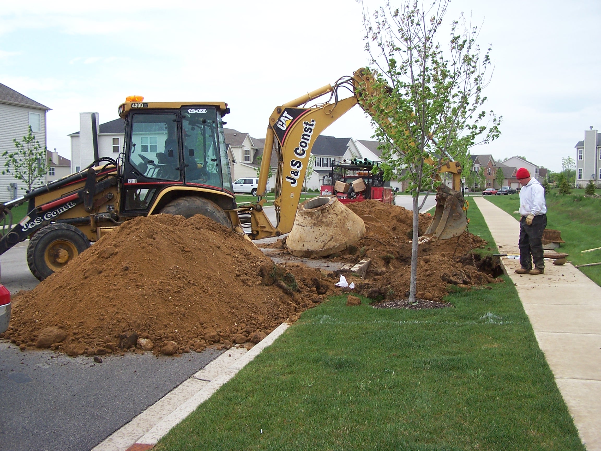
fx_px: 660
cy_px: 226
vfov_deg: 37.7
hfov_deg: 49.0
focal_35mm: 38
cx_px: 300
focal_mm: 6.3
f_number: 2.8
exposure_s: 1/500
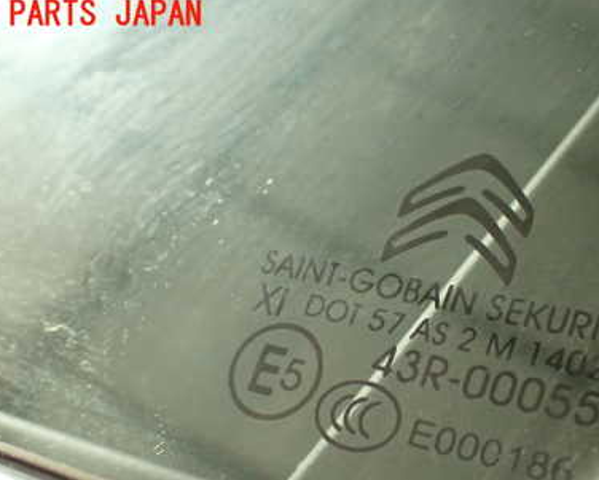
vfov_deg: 26.8
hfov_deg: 33.3
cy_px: 354
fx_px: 993
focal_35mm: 56
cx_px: 390
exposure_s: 1/40
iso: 400
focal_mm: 6.37
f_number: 2.5
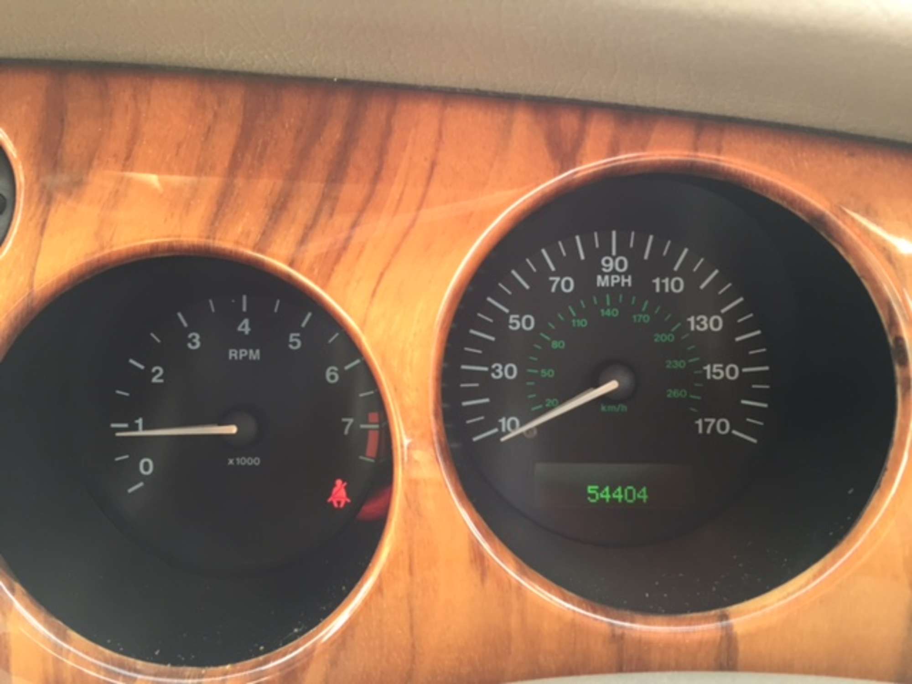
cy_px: 342
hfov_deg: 61.7
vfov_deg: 48.2
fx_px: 764
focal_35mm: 29
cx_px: 456
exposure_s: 1/33
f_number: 2.2
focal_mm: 4.15
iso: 40
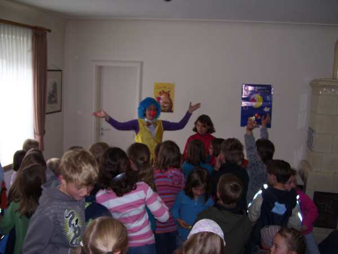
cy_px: 127
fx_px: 361
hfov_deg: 50.1
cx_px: 169
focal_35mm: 37
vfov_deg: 38.7
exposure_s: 1/45
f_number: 2.7
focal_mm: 6
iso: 80
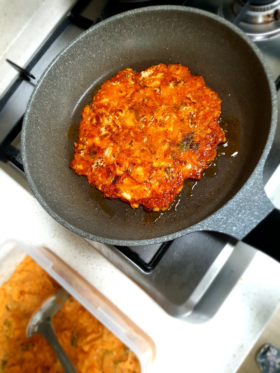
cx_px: 140
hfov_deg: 53.1
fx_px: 280
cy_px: 186
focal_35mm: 26
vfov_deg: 67.3
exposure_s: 1/60.2
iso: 200
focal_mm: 4.3
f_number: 1.5
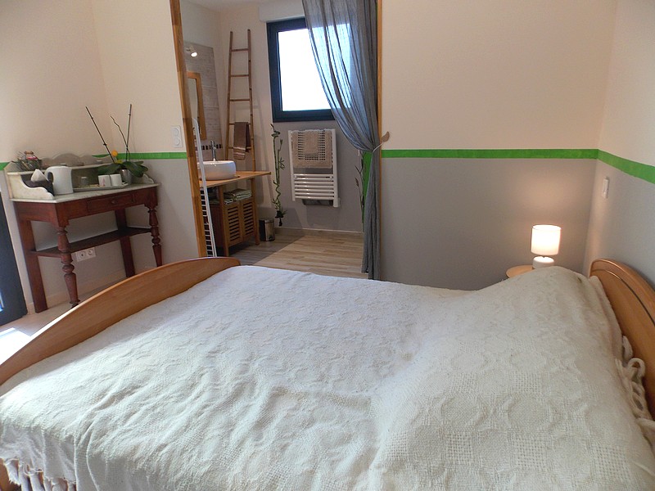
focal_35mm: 23
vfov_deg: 58.9
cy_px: 246
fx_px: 435
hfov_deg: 73.9
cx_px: 328
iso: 80
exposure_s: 1/60
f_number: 3.1
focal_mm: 4
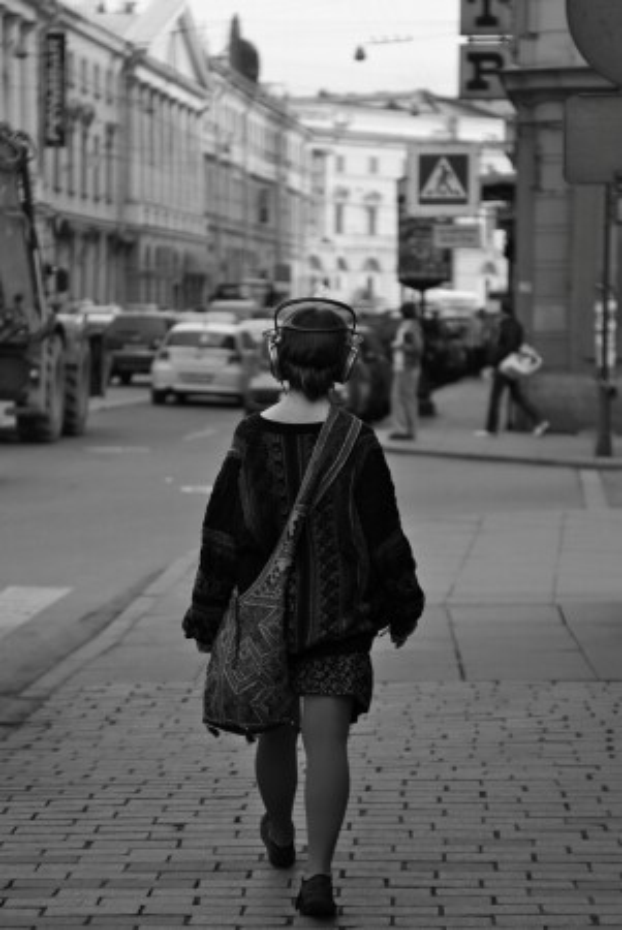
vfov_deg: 19.4
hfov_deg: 13.1
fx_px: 2715
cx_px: 311
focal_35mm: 105
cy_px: 465
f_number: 2.8
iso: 320
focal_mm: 70
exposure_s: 1/1250
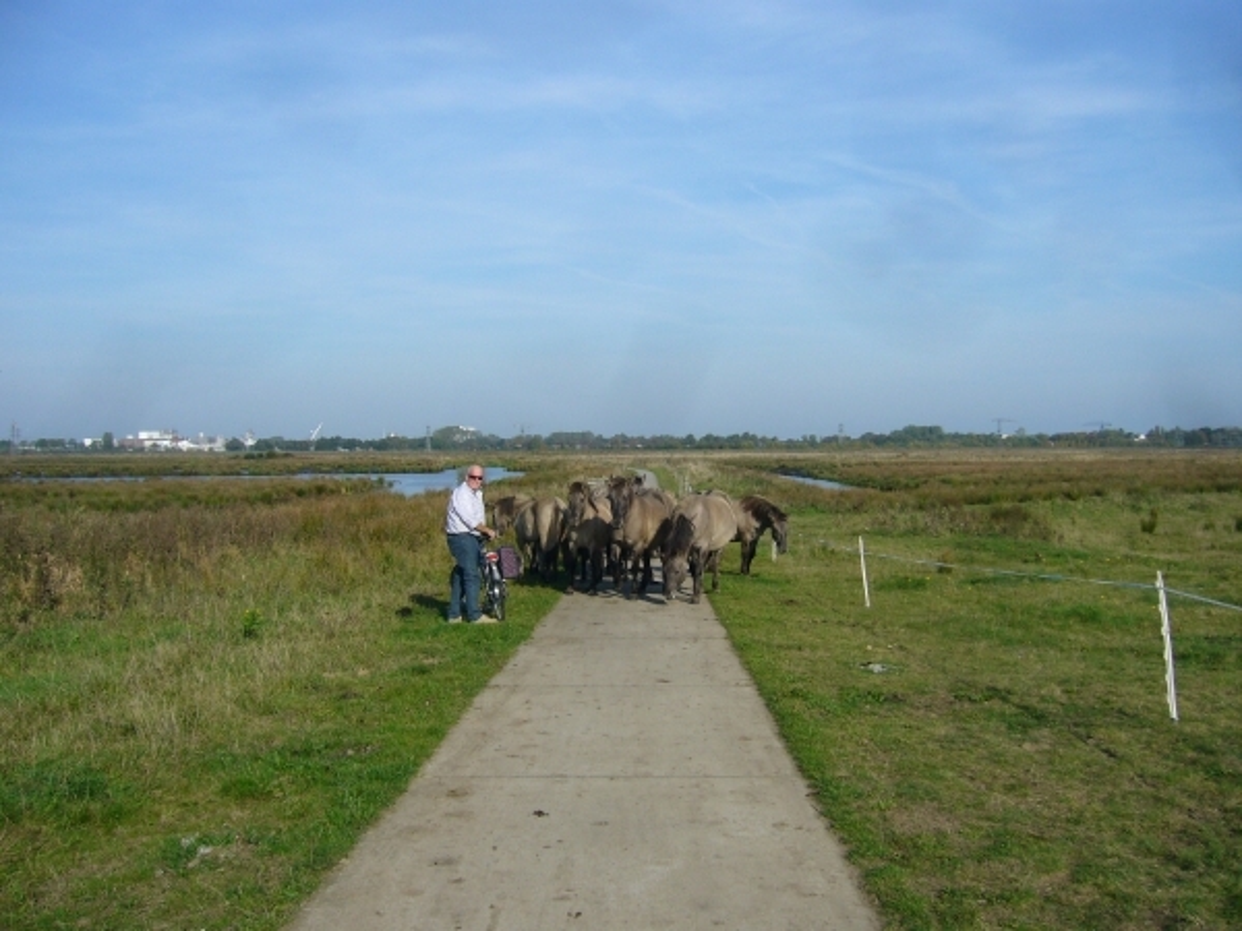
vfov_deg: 40.7
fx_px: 1256
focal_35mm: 35
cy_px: 466
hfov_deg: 52.6
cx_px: 621
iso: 100
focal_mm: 5.8
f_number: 5.6
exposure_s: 1/640
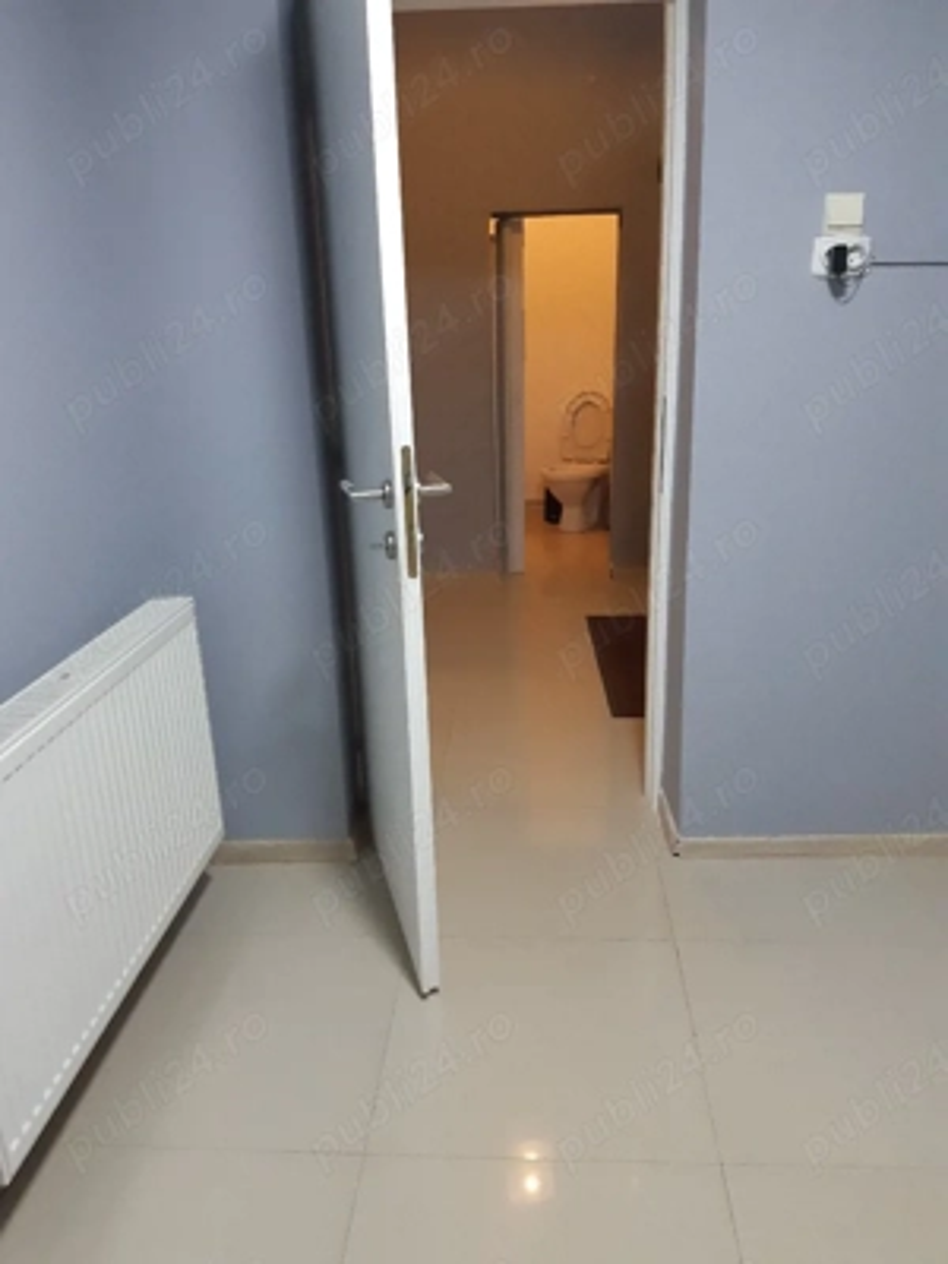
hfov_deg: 53.1
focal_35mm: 26
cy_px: 632
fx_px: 949
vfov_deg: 67.3
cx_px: 474
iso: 250
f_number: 1.7
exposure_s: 1/50
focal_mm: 3.93
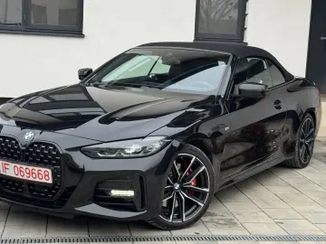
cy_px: 122
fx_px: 452
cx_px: 163
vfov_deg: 30.3
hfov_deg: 39.7
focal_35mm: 48
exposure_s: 1/604
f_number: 1.78
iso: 64
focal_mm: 6.76
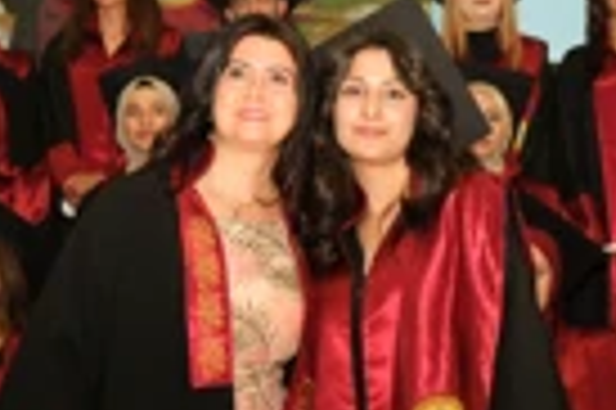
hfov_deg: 18.7
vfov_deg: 12.5
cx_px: 441
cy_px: 151
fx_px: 1863
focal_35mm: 109
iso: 1000
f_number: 2.8
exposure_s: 1/160
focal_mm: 22.7
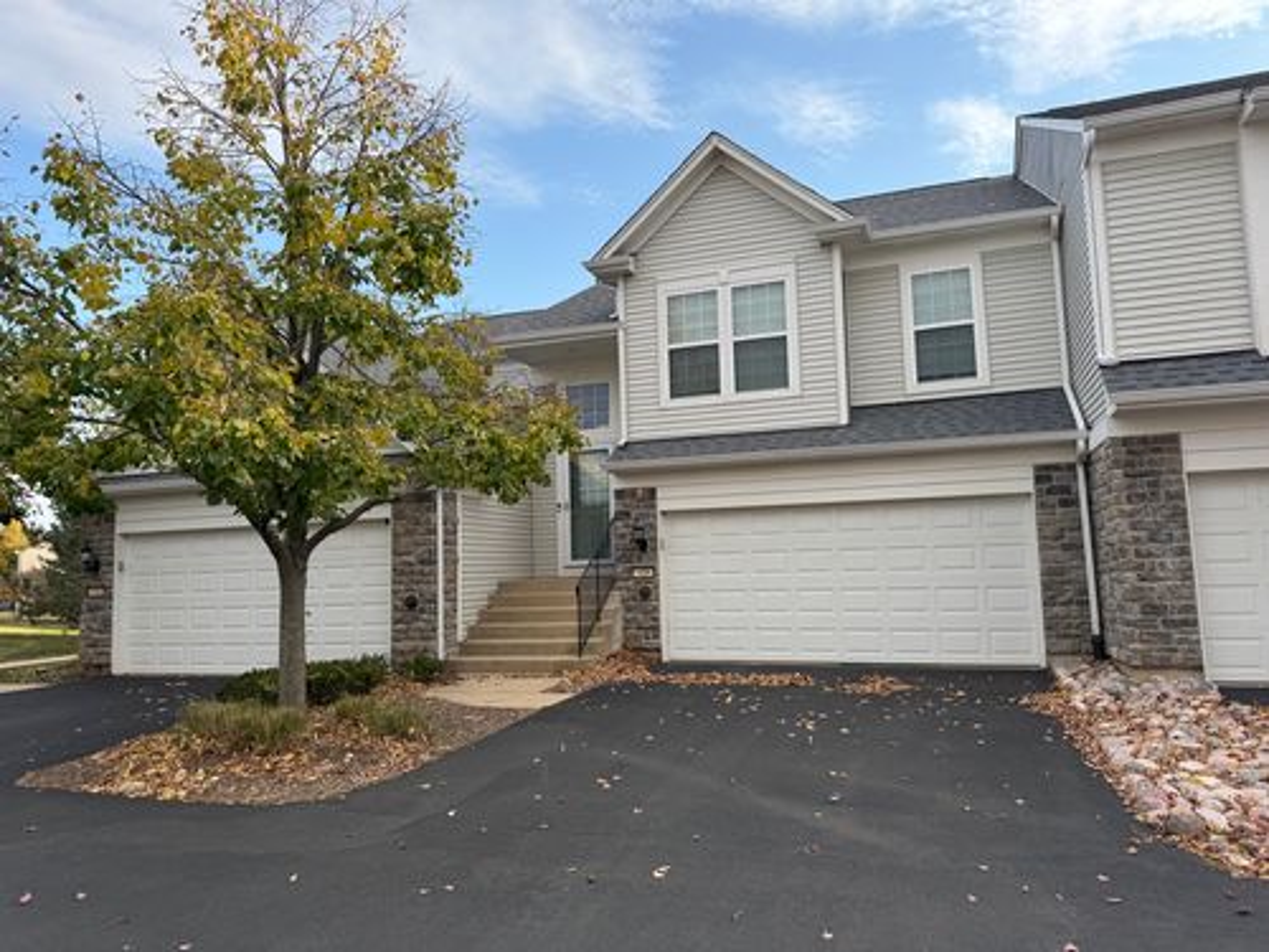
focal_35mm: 24
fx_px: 880
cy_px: 476
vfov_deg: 56.8
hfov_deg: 71.6
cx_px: 634
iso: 80
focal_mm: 6.76
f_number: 1.78
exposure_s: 1/864
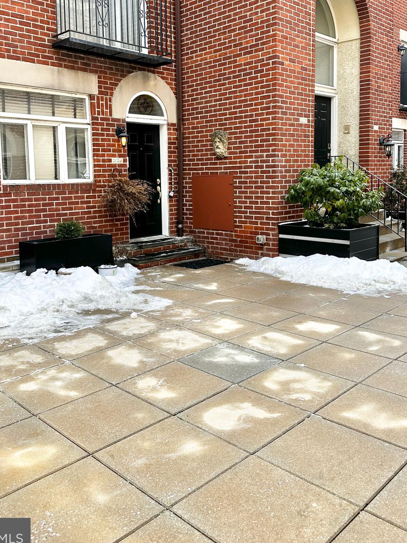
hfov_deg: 45.4
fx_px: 486
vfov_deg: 57.6
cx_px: 179
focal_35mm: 31
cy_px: 205
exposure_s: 1/564
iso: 80
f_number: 1.78
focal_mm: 6.86
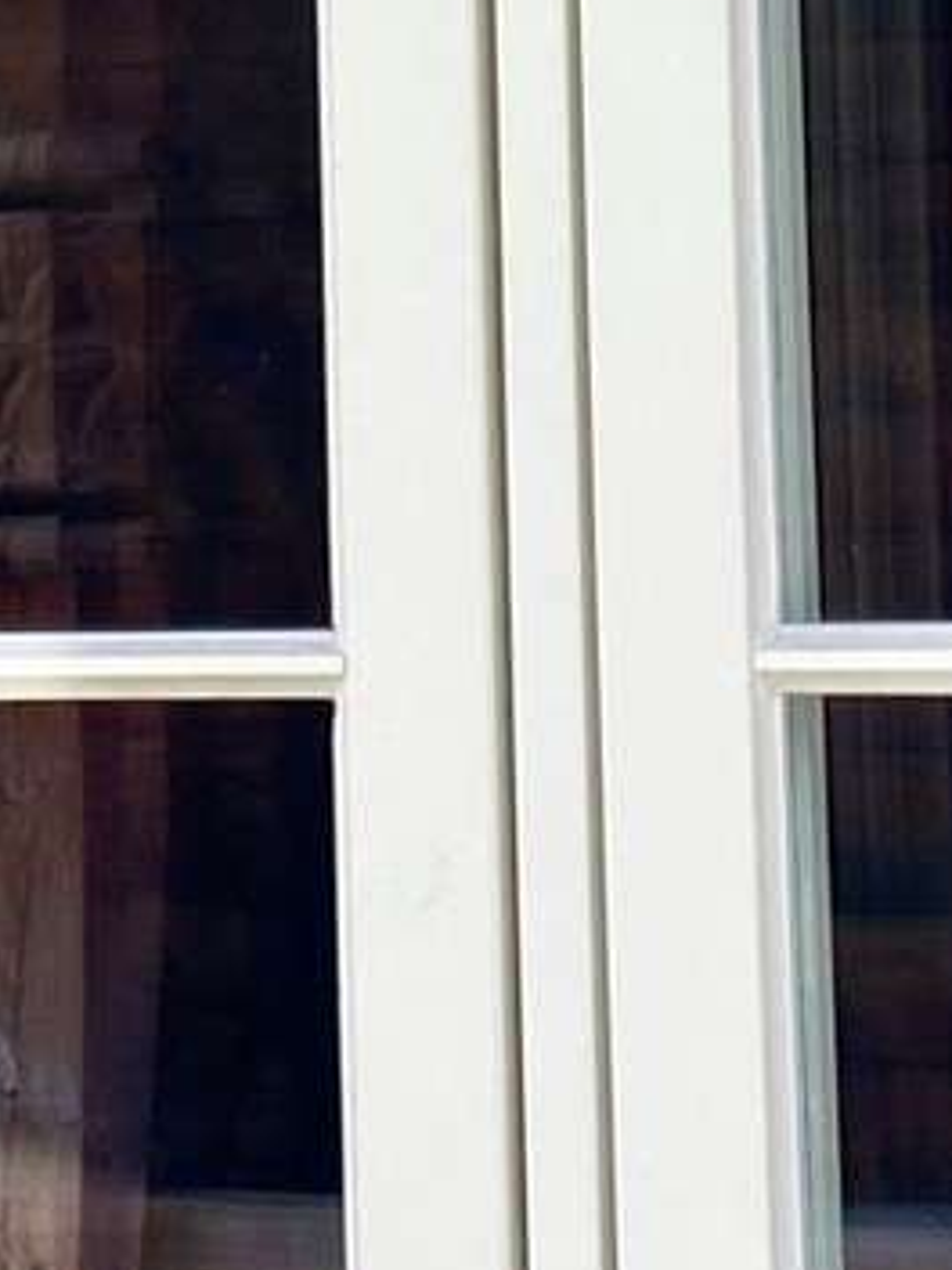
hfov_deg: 10.4
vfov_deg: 13.7
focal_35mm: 142
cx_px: 314
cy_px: -61
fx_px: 5207
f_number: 1.8
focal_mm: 4.25
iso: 32
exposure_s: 1/546
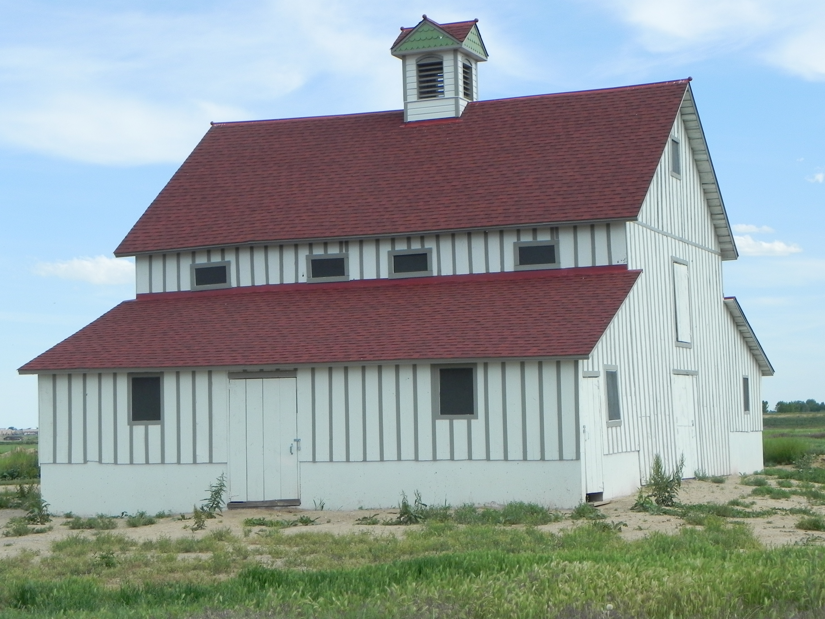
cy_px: 310
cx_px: 412
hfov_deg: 26.0
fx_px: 1787
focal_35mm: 75
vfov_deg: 19.6
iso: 160
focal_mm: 13.4
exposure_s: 1/368
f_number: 7.1
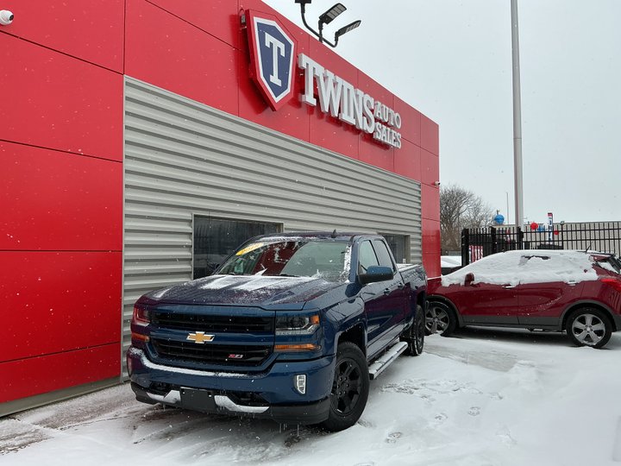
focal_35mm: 29
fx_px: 520
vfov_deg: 48.2
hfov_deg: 61.7
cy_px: 233
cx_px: 310
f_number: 1.8
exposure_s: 1/650
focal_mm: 3
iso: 25
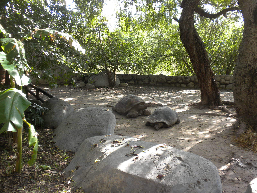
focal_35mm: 37
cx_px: 128
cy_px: 96
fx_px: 275
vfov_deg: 38.7
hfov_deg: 50.1
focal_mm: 6.6
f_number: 3.5
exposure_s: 1/63.1
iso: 67
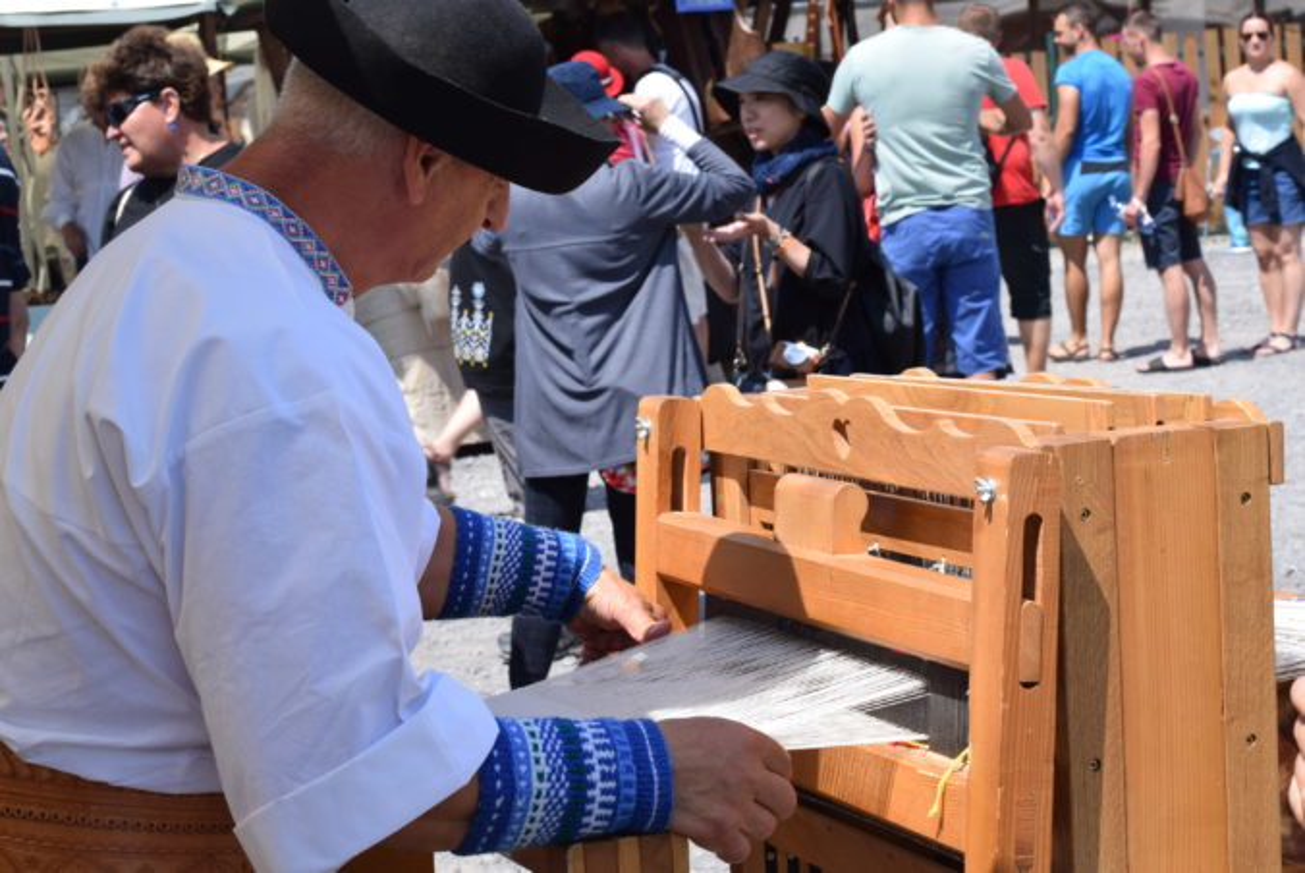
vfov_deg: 18.2
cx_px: 652
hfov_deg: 27.0
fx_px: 2721
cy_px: 436
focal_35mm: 75
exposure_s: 1/100
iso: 100
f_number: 11
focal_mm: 50
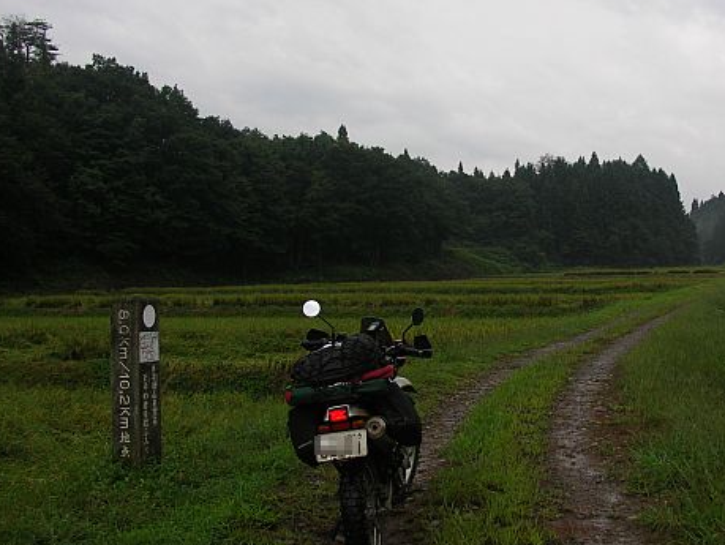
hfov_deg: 47.3
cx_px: 463
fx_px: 817
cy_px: 253
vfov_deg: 36.8
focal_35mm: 39
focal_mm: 7.2
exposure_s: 1/100
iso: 50
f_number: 3.2
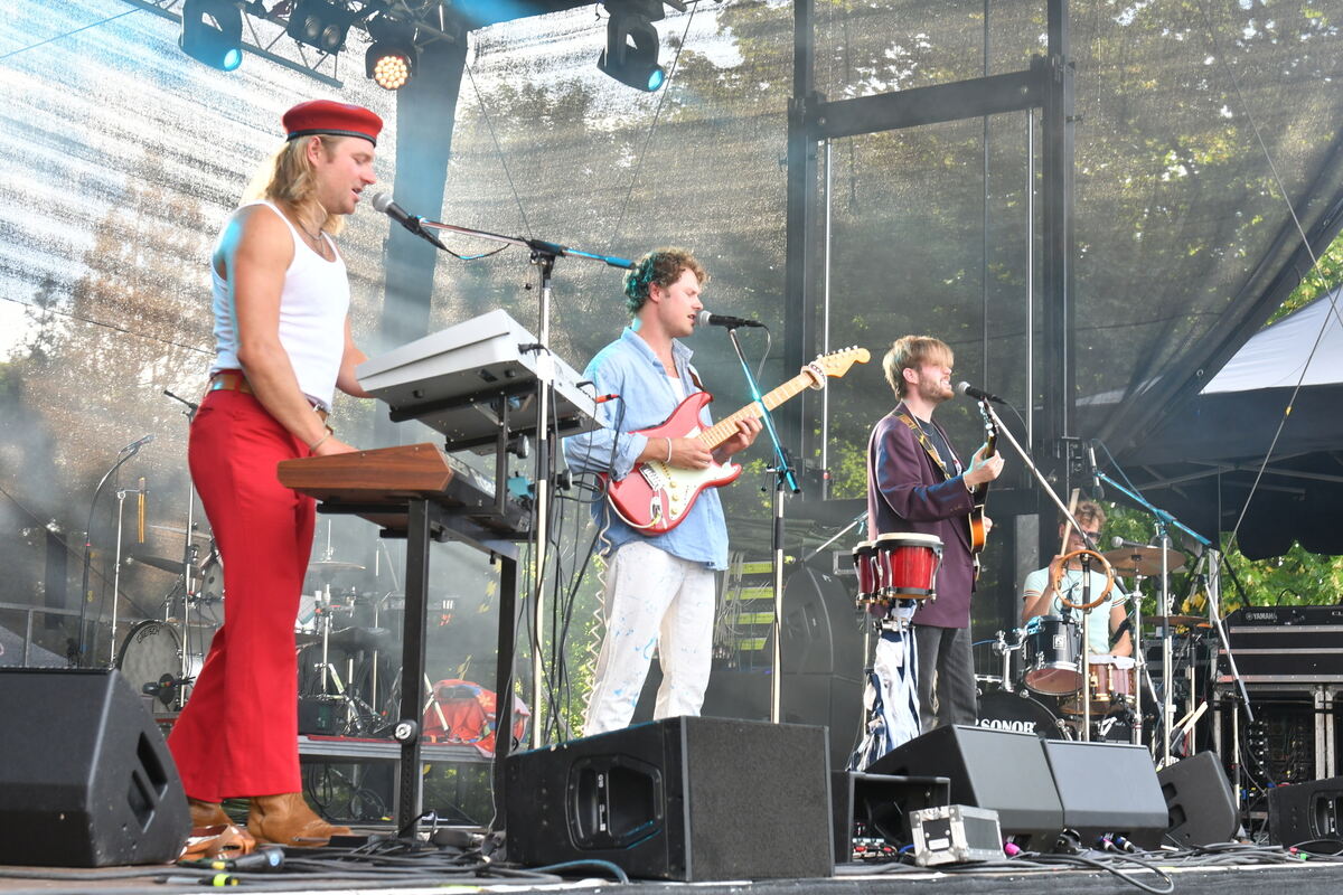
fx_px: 2238
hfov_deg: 33.4
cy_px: 448
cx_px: 672
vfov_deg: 22.6
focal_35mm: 60
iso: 500
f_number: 5.6
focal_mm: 40
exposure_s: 1/125
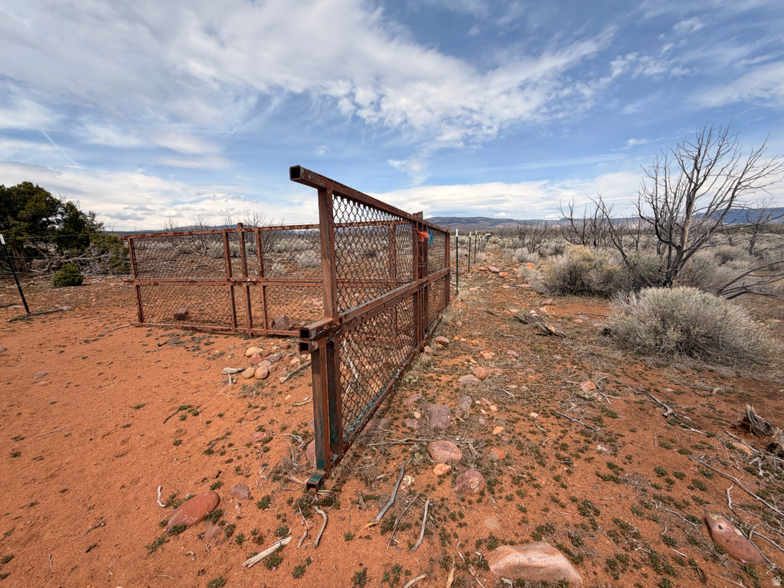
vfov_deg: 85.7
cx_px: 392
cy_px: 294
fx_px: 317
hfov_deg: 102.1
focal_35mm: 14
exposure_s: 1/1033
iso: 20
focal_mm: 2.22
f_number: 2.2
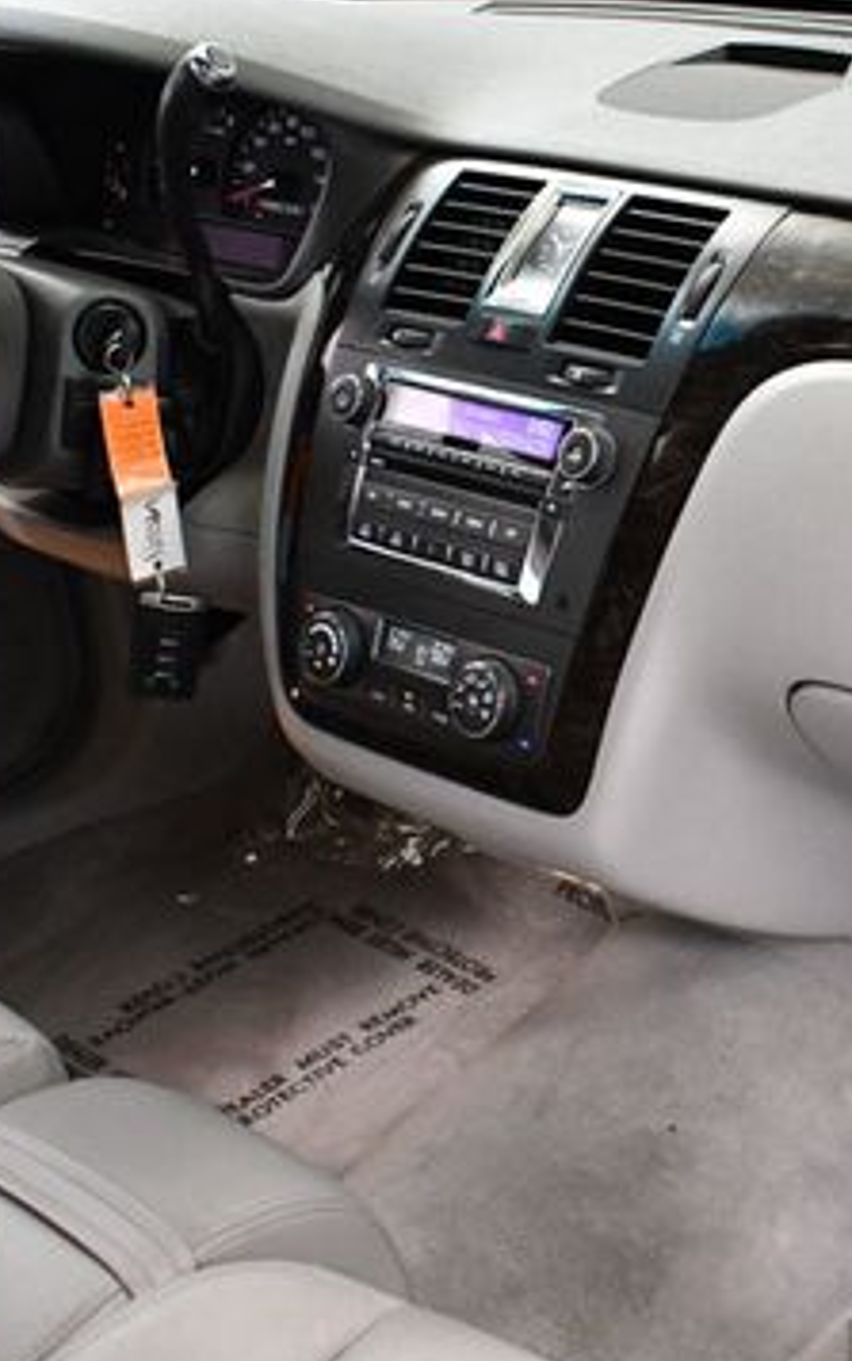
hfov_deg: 19.3
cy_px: 608
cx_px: 802
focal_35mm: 66
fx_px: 2448
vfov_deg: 31.0
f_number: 3.5
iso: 2200
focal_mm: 18
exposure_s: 1/125
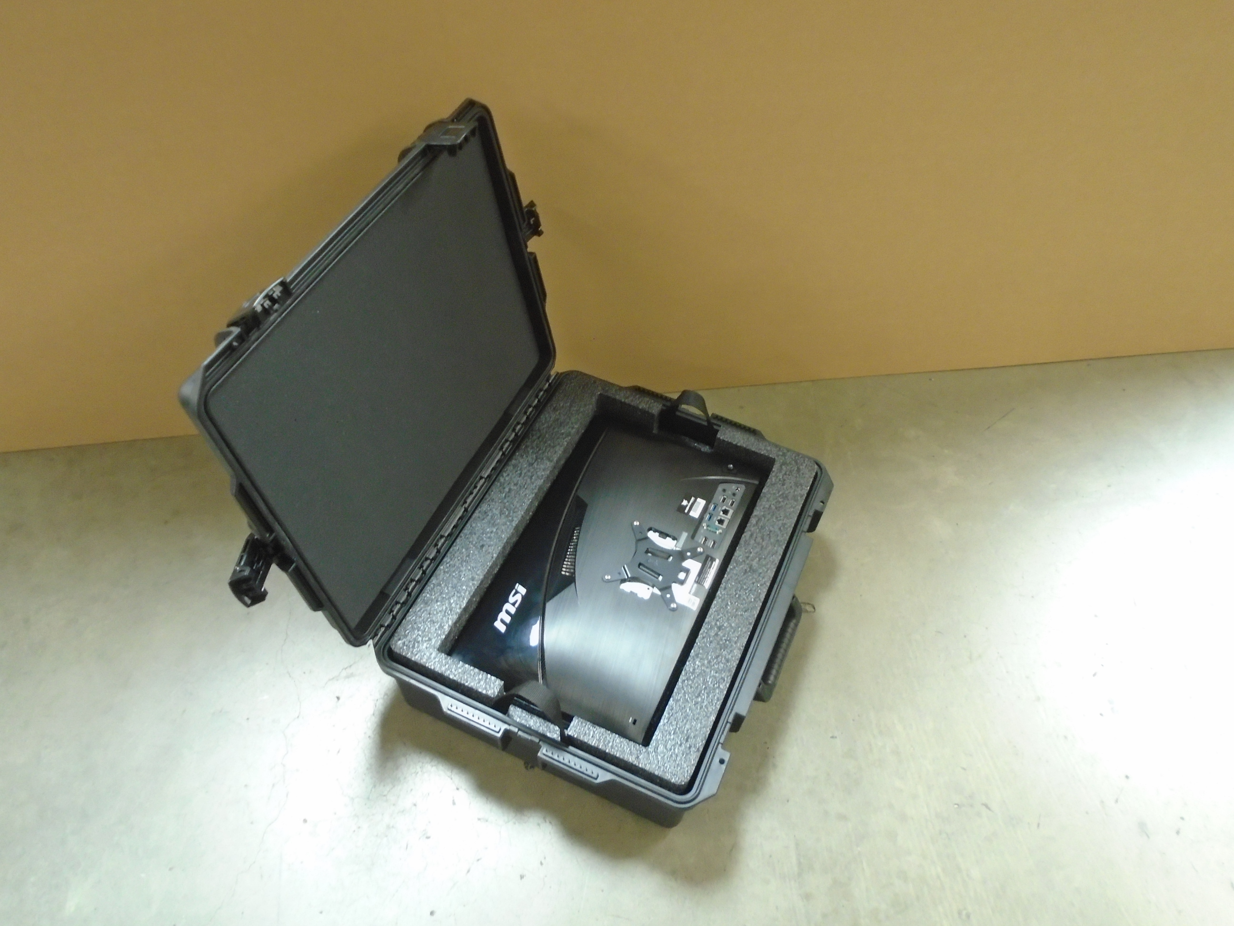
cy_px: 463
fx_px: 927
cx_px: 617
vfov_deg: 53.1
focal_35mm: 26
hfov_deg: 67.3
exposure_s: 1/10
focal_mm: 4.6
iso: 400
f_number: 3.2
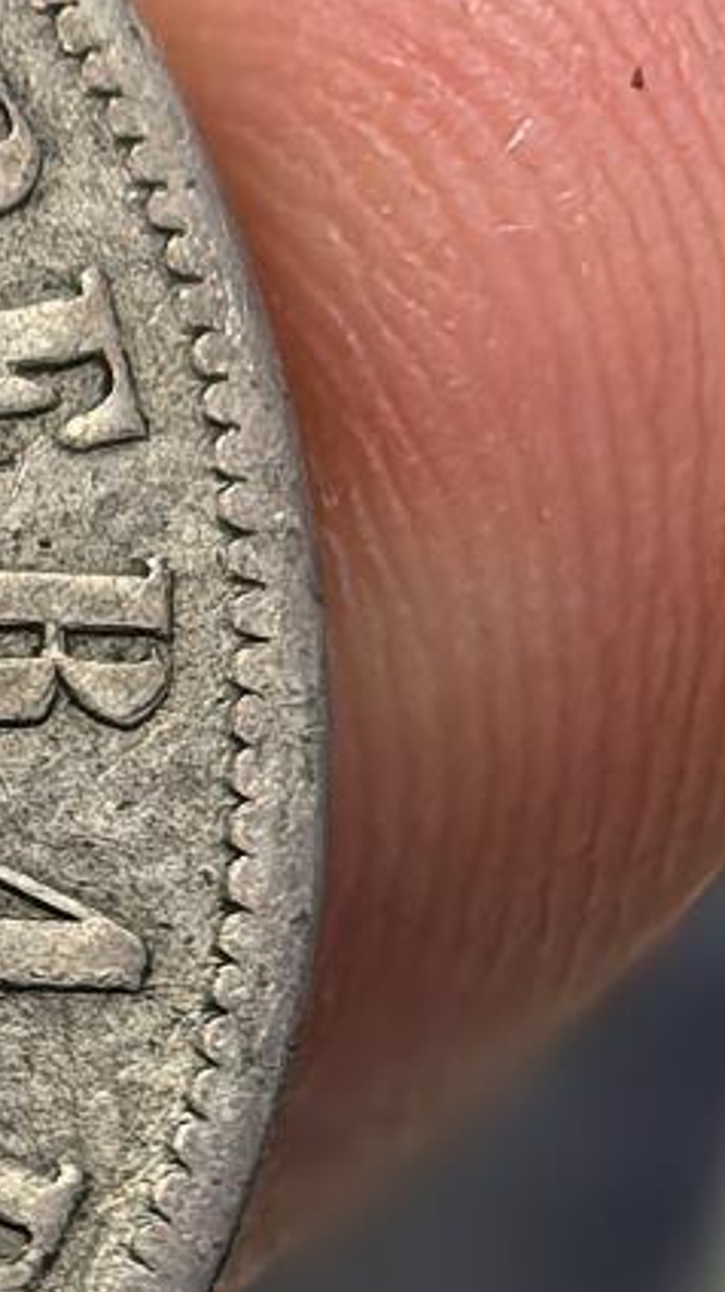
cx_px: -1286
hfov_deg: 4.7
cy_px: 713
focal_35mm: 250
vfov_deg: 8.6
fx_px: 8558
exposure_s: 1/100
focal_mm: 6.98
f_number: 2
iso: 320
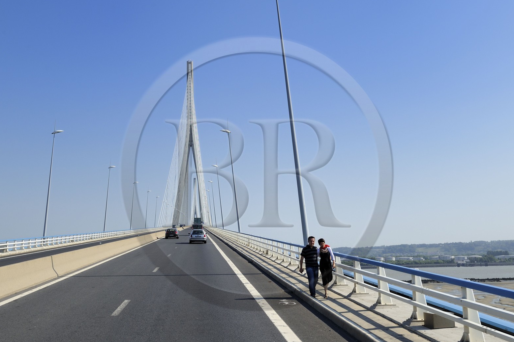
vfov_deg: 34.2
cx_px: 256
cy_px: 174
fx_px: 557
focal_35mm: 39
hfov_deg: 49.6
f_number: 9
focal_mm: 38
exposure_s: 1/800
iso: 400
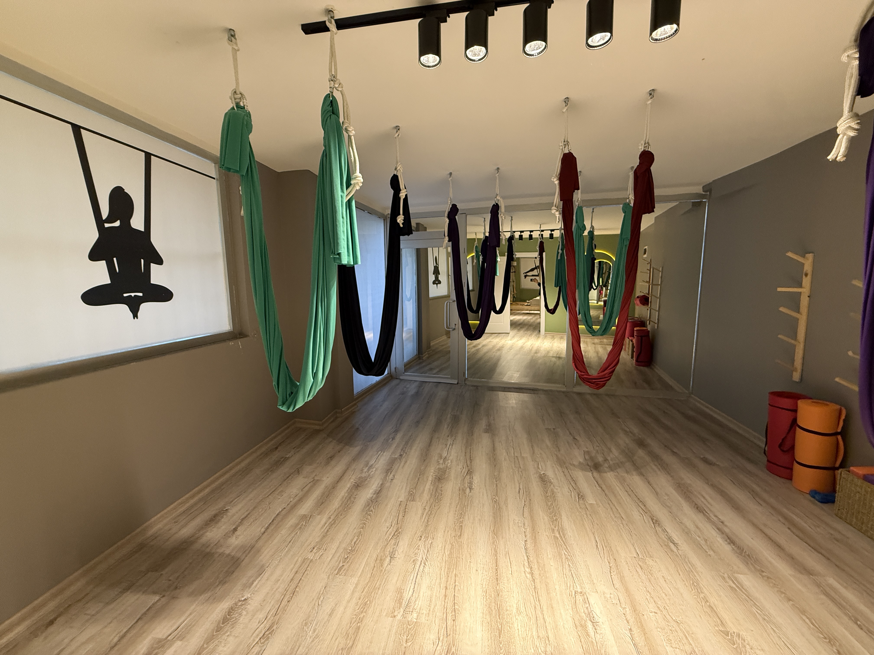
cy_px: 328
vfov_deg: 85.7
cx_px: 437
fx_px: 353
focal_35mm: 14
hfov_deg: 102.1
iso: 320
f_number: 2.2
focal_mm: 2.22
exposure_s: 1/50
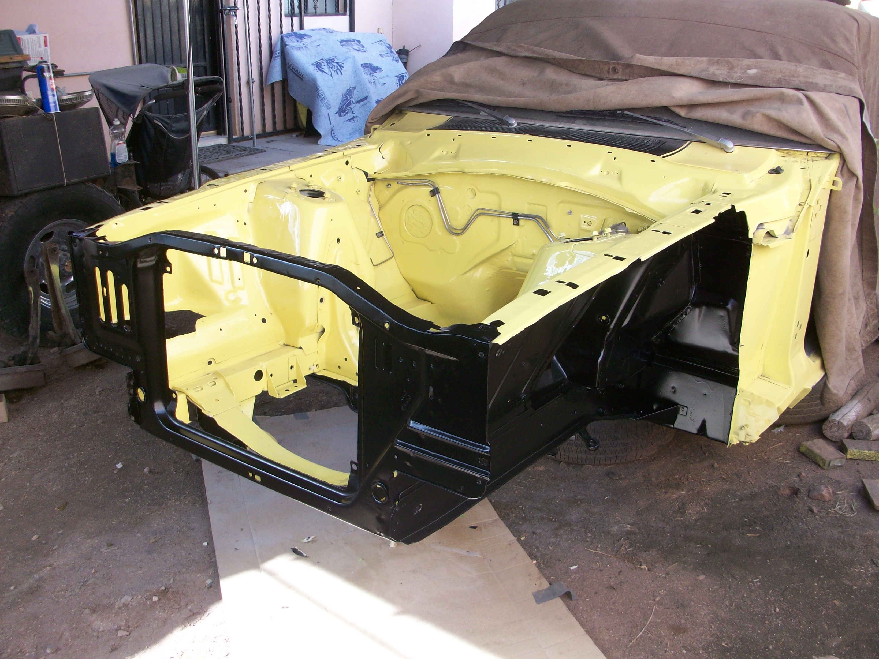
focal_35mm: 34
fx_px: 863
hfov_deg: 54.0
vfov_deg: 41.8
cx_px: 440
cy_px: 330
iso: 64
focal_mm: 5.7
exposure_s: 1/116
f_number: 2.8
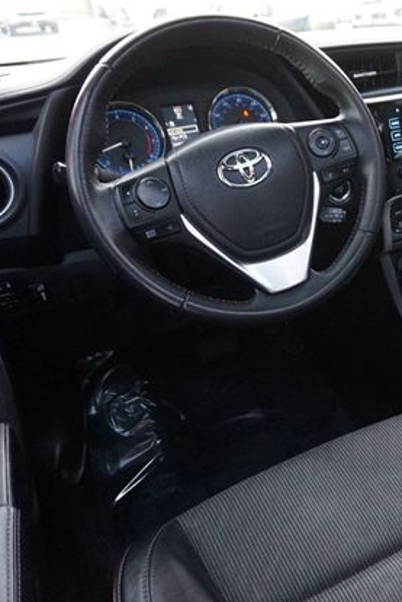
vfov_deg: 51.9
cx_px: 411
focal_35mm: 37
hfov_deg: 32.8
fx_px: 619
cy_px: 297
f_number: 3.5
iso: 2000
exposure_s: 1/160
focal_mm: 16
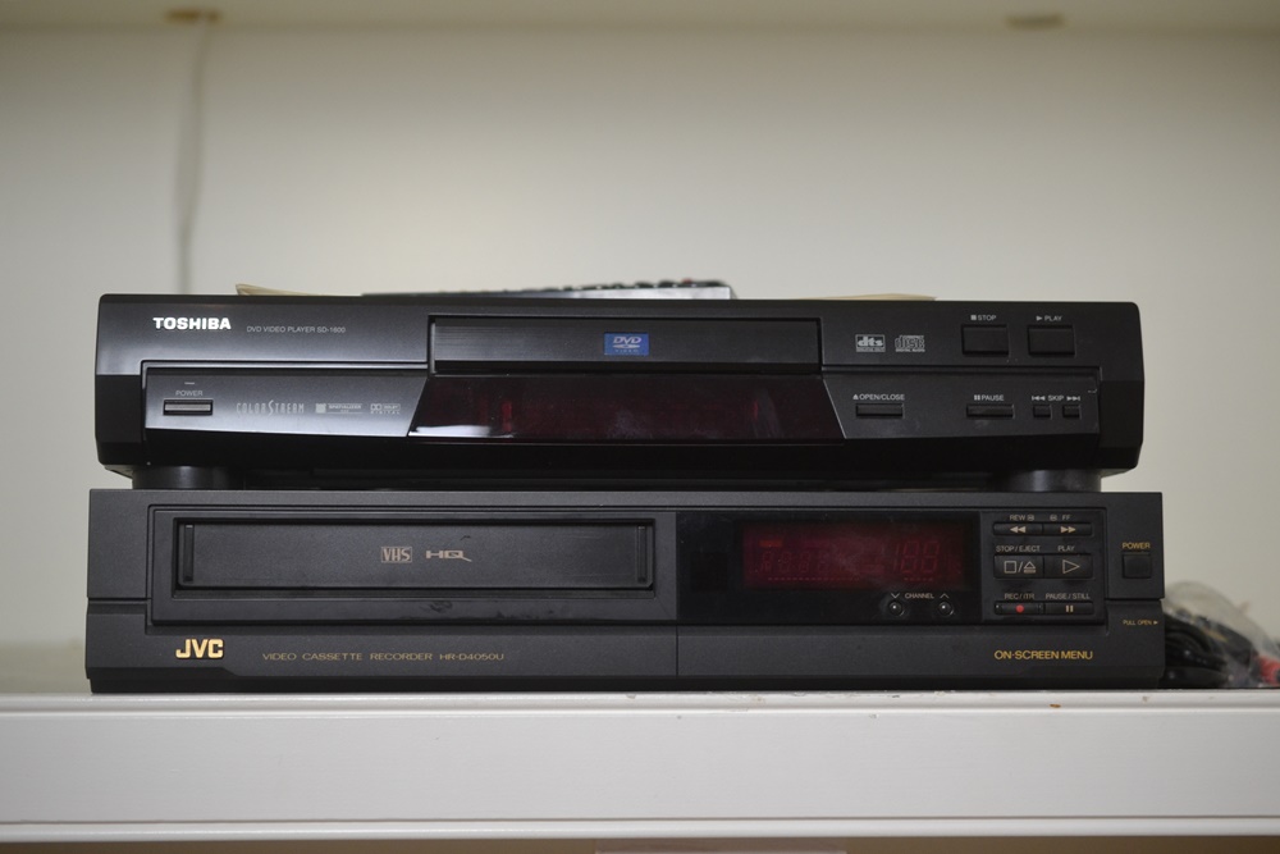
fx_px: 2133
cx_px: 640
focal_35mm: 60
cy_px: 427
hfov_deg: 33.4
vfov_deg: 22.6
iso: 640
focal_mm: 40
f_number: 2.8
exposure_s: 1/60
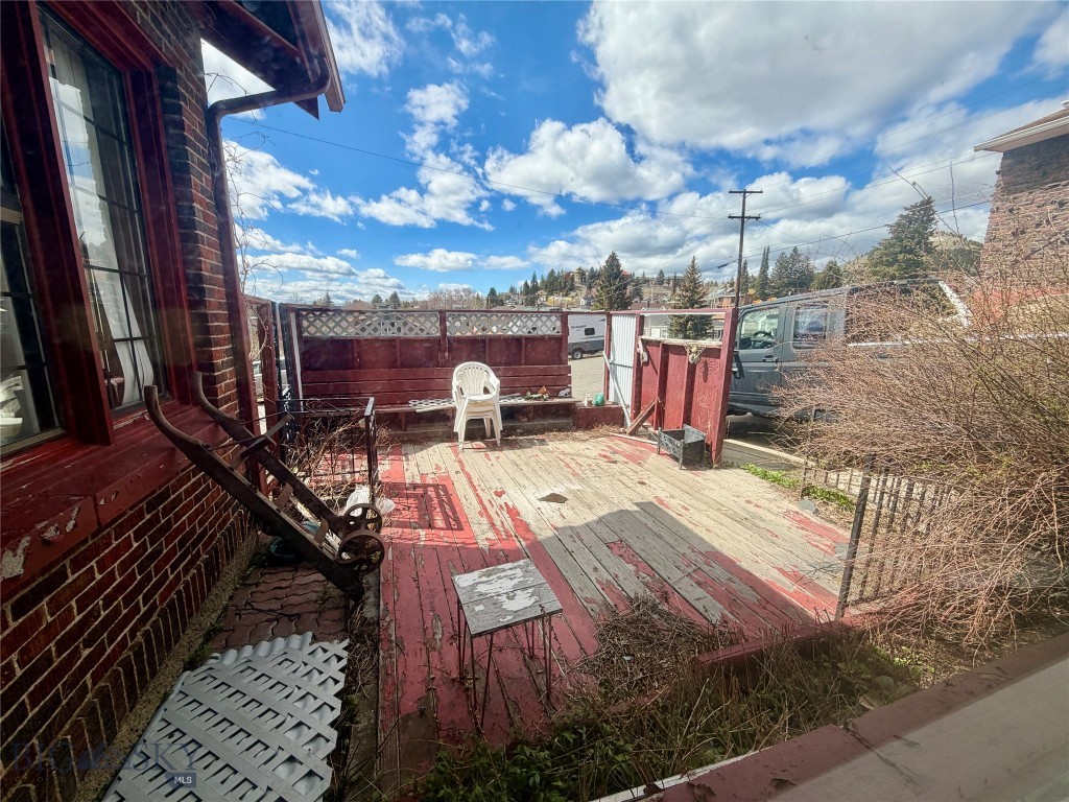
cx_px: 534
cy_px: 401
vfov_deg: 85.7
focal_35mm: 14
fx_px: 432
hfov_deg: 102.1
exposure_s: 1/770
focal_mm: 2.22
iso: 25
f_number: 2.2
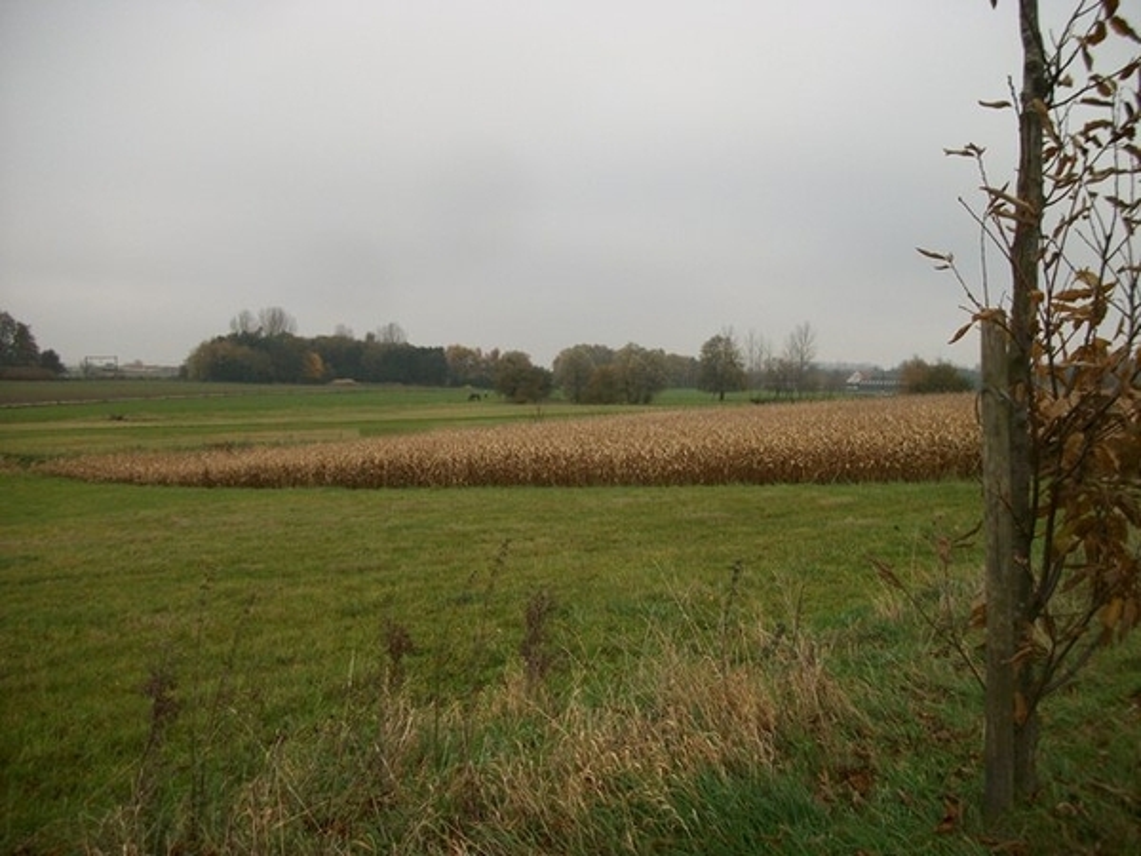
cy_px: 428
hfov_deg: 56.8
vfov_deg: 44.2
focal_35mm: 32
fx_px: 1055
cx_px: 570
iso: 80
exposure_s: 1/500
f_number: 2.9
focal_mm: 5.7
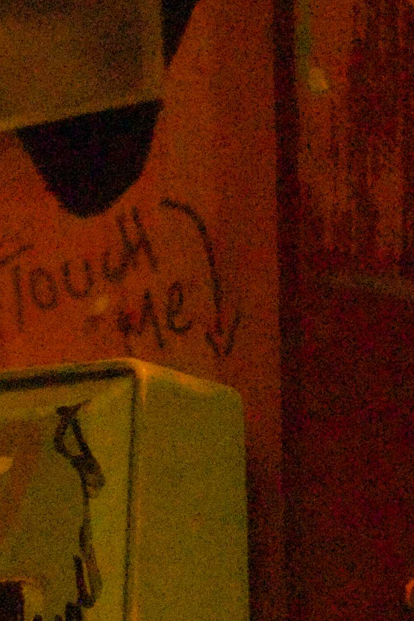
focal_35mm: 183
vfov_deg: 11.0
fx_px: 3157
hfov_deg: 7.4
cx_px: -118
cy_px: 790
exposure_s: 1/30
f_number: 2.8
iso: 8000
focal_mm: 26
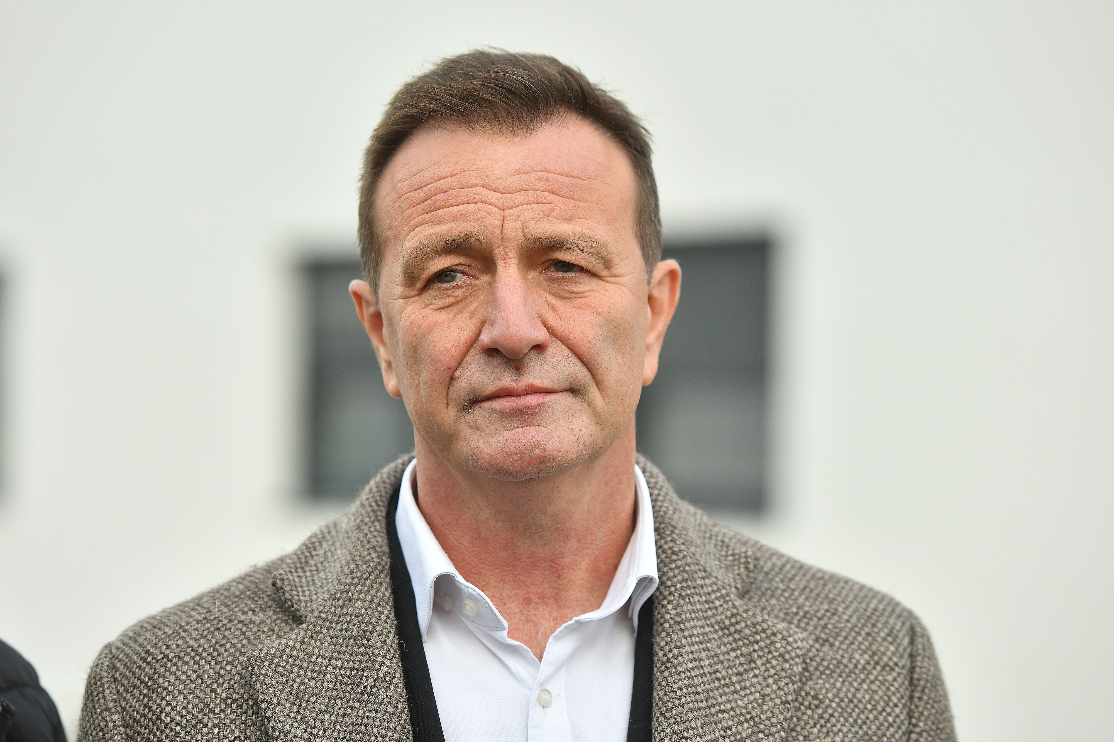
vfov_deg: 10.2
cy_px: 371
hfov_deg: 15.2
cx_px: 557
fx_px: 4177
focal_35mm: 135
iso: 160
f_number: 5
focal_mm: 135
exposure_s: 1/500
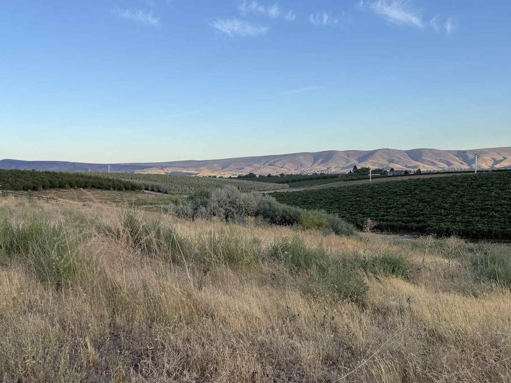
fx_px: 502
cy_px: 211
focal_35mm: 34
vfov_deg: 41.7
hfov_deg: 53.4
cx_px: 194
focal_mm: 6.76
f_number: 1.78
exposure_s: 1/1653
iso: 80
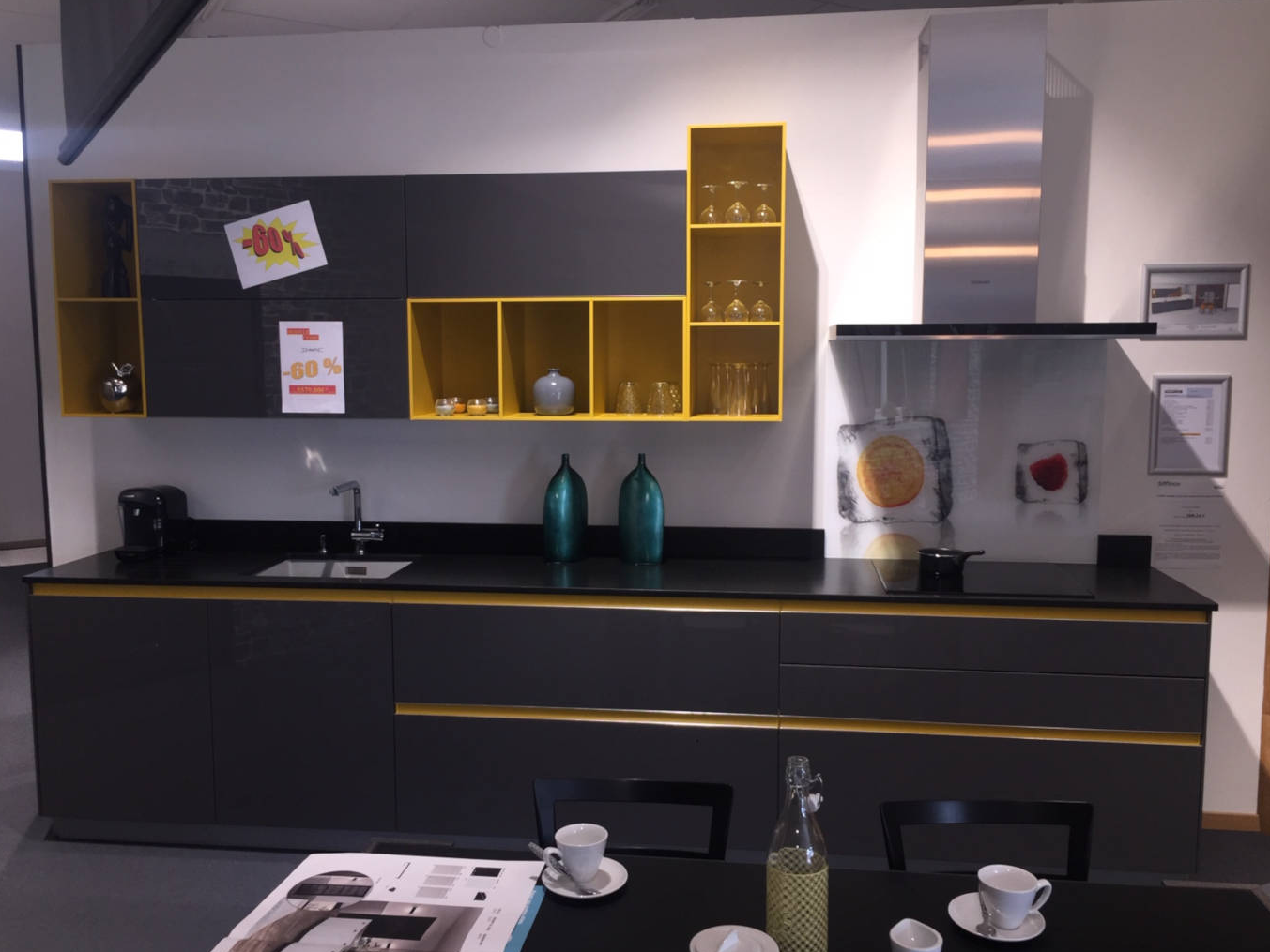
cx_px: 637
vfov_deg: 46.8
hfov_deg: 60.0
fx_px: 1101
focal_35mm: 30
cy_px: 465
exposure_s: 1/33
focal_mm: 4.15
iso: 32
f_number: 2.2
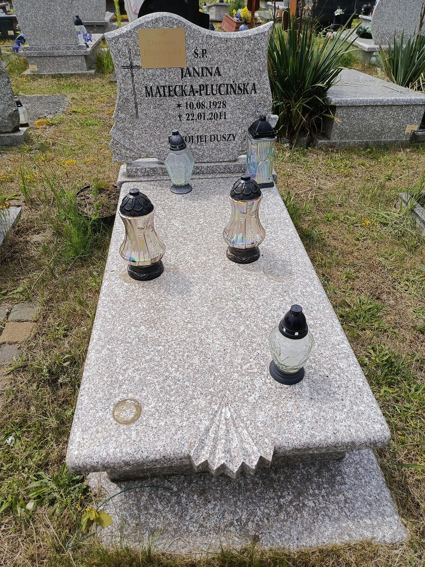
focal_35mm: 24
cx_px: 212
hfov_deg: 56.8
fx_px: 393
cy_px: 284
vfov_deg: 71.6
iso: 51
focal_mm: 5.25
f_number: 1.75
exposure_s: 1/466
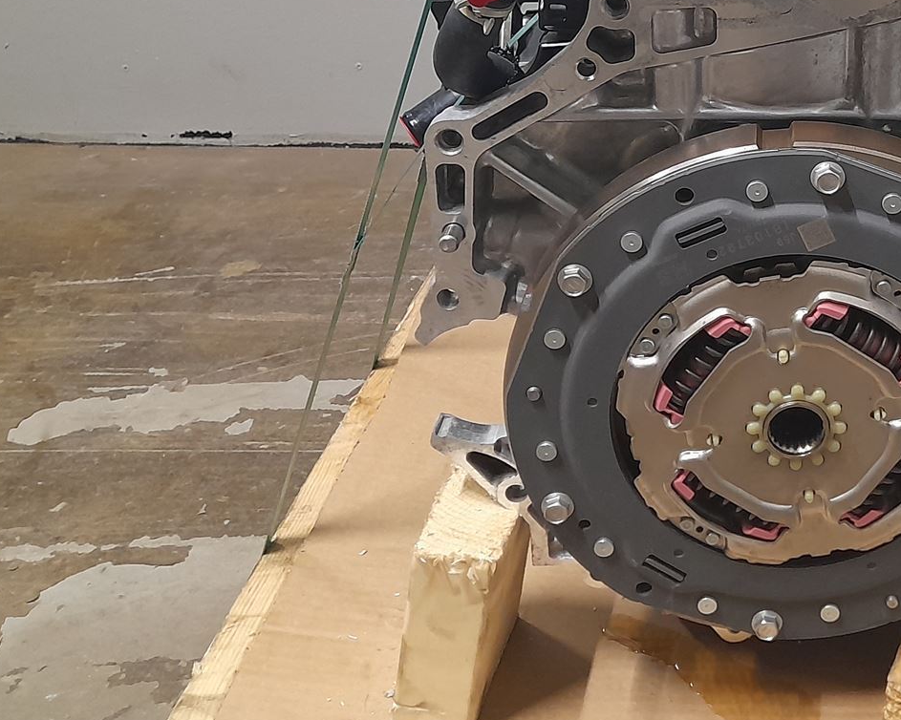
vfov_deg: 27.4
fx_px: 1413
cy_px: 47
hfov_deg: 33.2
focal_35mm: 53
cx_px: 843
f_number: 2
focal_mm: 4.6
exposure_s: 1/50
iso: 320
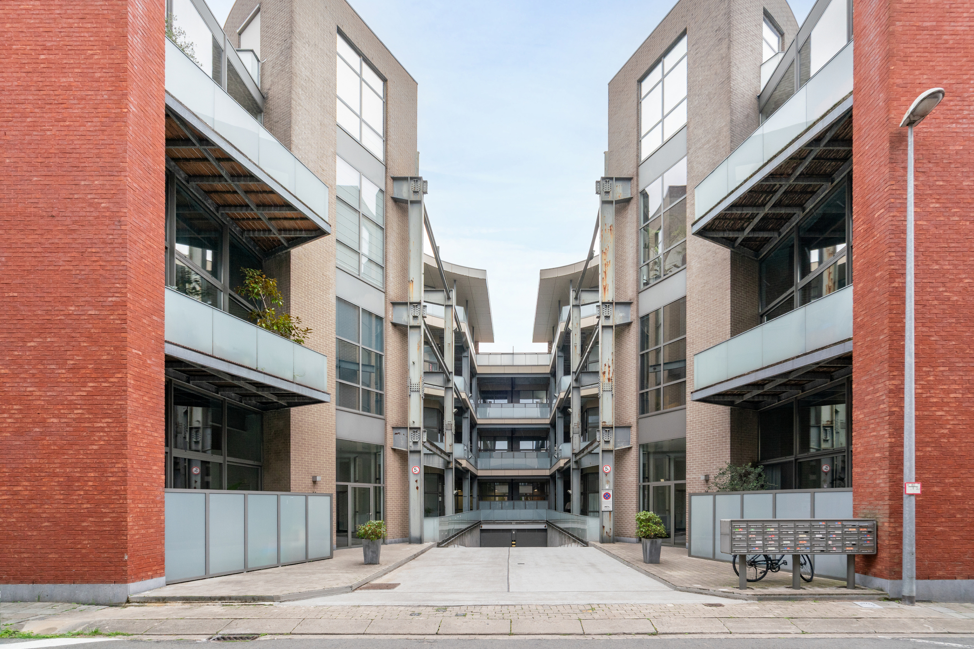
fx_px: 487
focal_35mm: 18
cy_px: 312
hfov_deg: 90.0
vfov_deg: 67.4
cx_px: 494
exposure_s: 1/100
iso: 800
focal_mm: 16
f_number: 11
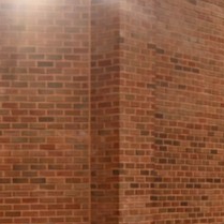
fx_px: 915
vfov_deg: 12.8
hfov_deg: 13.8
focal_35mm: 125
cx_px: 15
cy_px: 387
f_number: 4
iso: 400
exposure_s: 1/60
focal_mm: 16
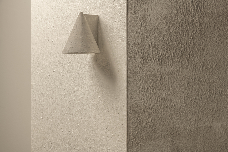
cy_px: 76
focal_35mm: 130
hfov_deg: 15.8
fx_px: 823
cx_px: 114
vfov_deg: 10.5
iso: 64
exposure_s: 1/160
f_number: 13
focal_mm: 130
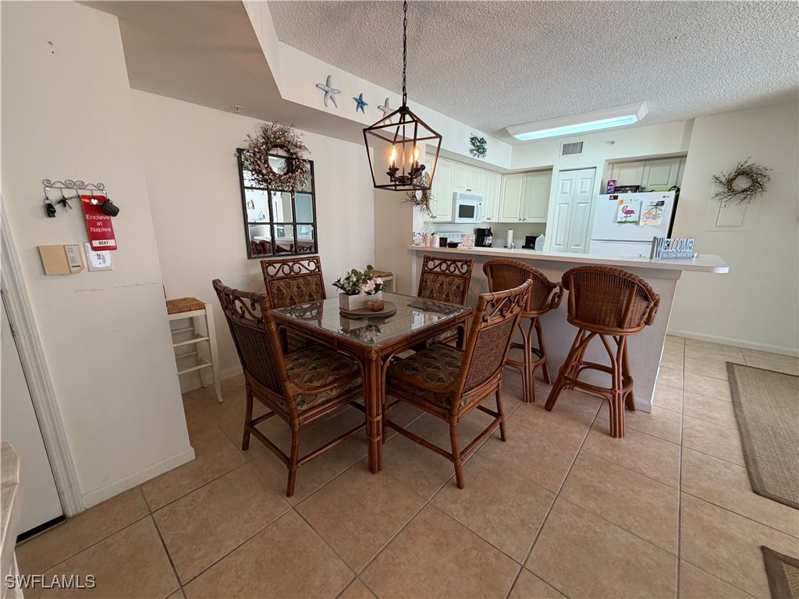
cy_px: 300
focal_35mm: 14
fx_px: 323
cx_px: 400
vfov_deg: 85.7
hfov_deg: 102.1
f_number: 2.2
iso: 160
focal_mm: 2.22
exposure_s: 1/60
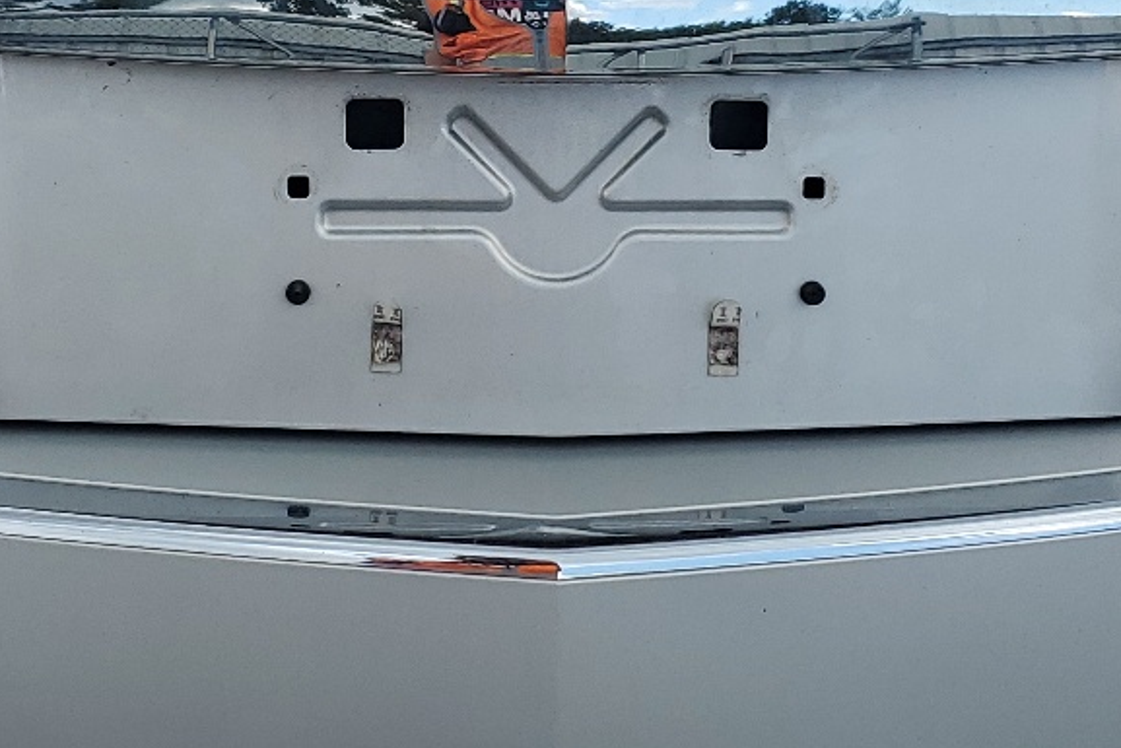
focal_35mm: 75
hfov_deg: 27.0
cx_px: 519
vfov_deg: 18.0
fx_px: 2336
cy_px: 161
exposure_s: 1/1429
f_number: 1.5
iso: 50
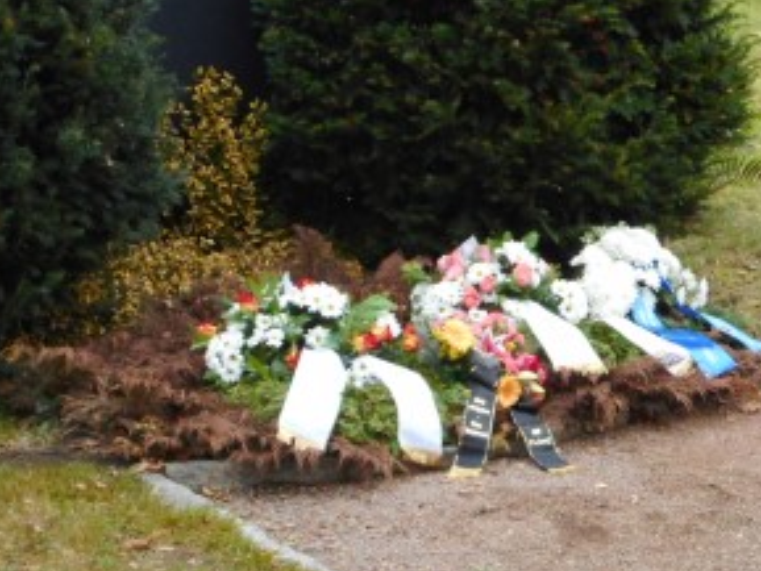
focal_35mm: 106
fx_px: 2331
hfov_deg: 18.2
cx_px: 682
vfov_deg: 14.0
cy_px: 232
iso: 180
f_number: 4.9
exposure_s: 1/60
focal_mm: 9.1
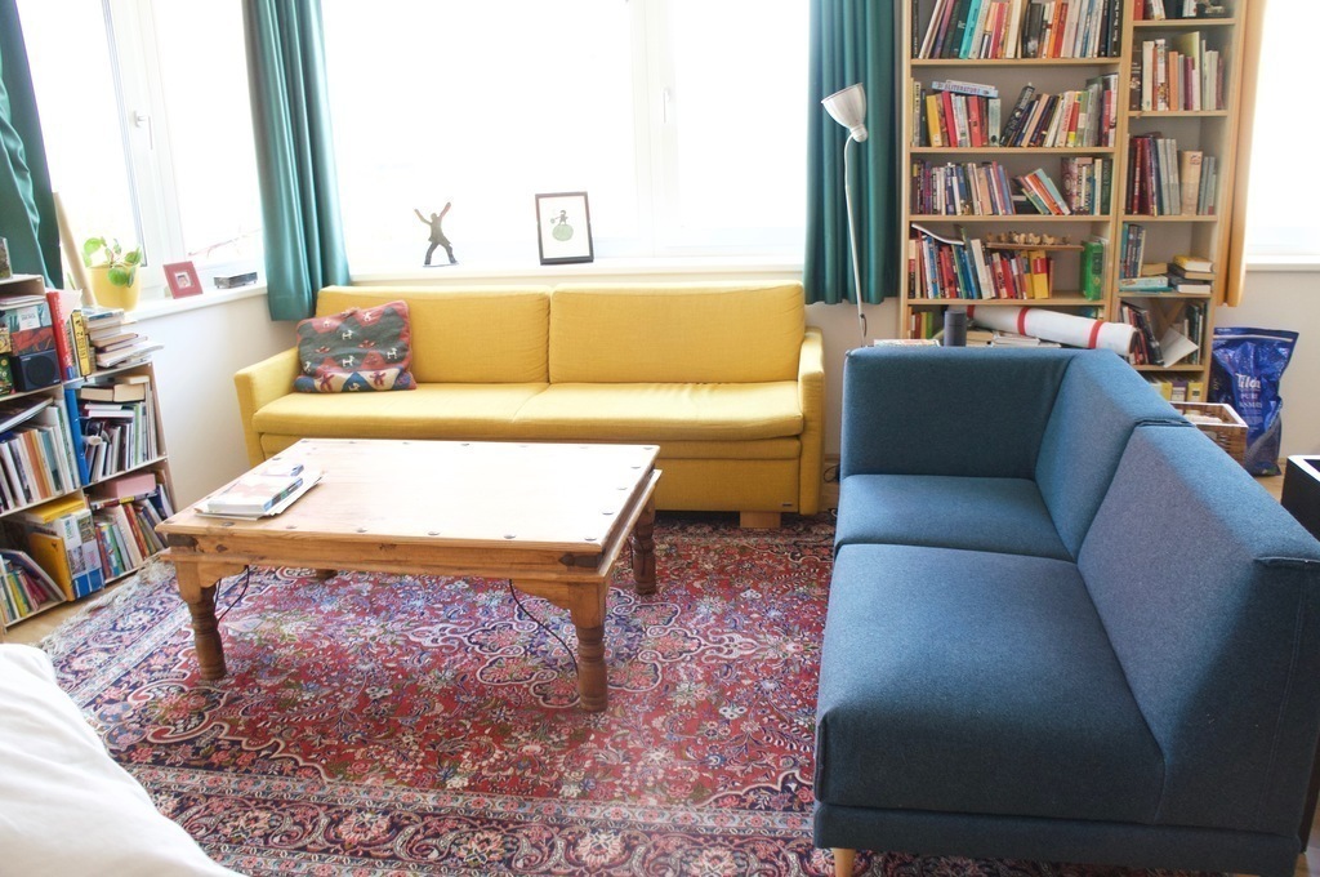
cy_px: 438
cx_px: 660
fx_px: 989
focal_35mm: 27
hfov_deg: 67.4
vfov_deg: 47.8
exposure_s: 1/60
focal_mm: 18
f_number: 4
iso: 1000
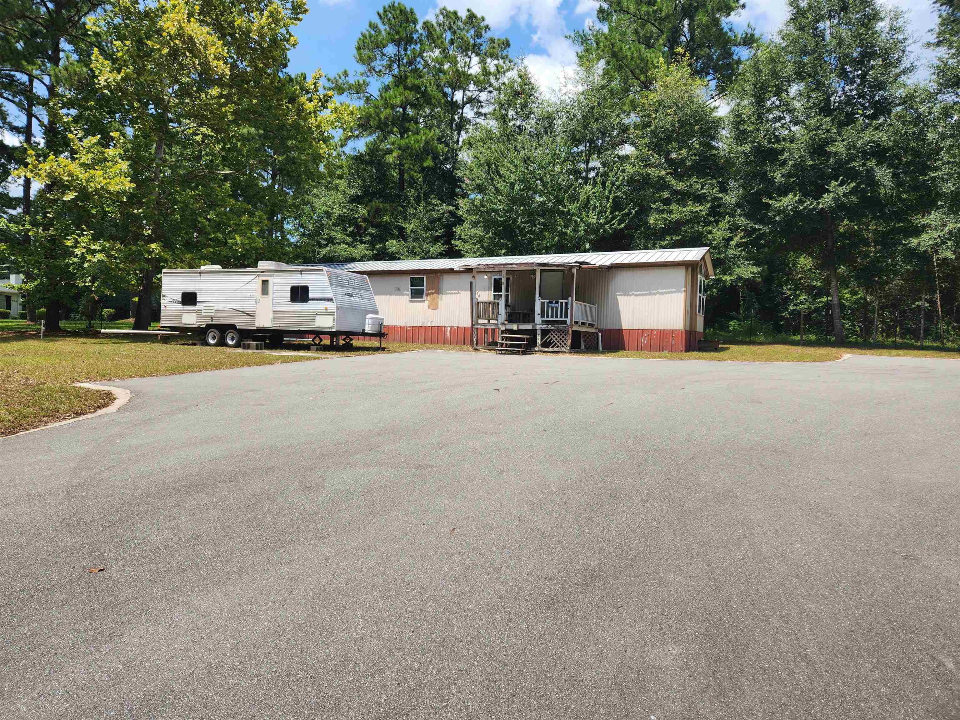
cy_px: 360
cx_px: 480
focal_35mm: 23
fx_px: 638
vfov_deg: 58.9
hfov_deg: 73.9
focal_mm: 5.4
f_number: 1.8
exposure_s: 1/1242
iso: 20
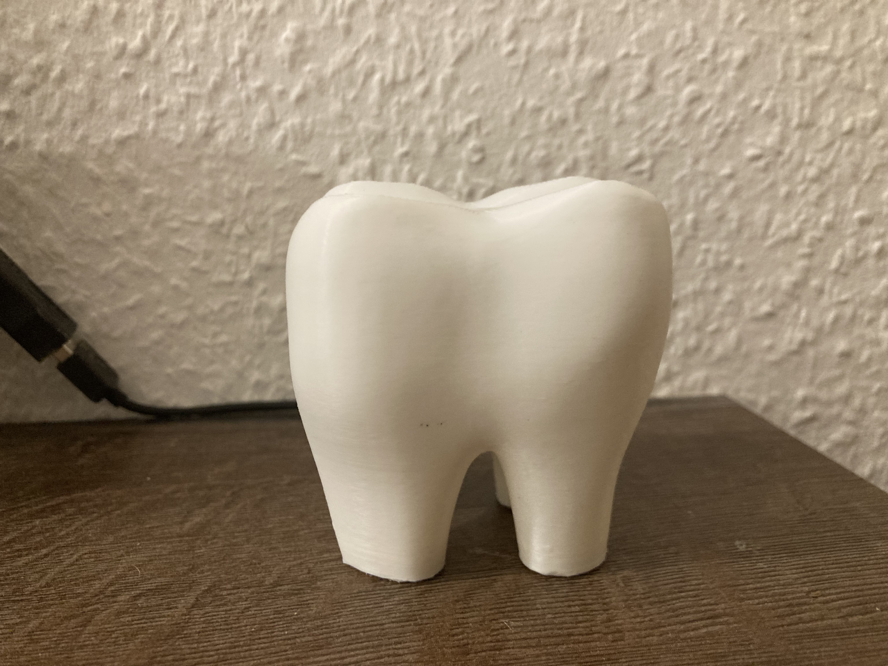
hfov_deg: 63.4
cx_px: 444
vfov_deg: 49.7
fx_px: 718
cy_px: 333
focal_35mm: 28
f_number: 1.8
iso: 400
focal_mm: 3.99
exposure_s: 1/39
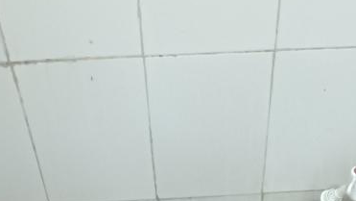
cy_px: 364
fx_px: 680
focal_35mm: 72
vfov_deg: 14.7
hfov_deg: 29.3
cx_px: 205
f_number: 1.88
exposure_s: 1/33.3
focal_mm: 5.59
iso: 3735
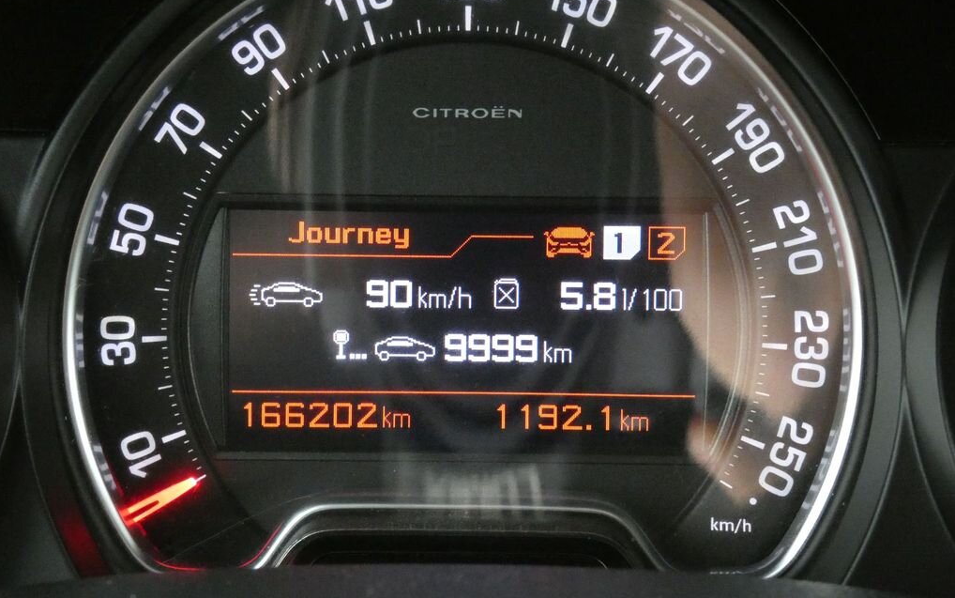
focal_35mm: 81
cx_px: 477
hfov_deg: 25.5
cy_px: 275
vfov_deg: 16.1
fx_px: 2109
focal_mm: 13.7
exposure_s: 1/50
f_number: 5.6
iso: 1600
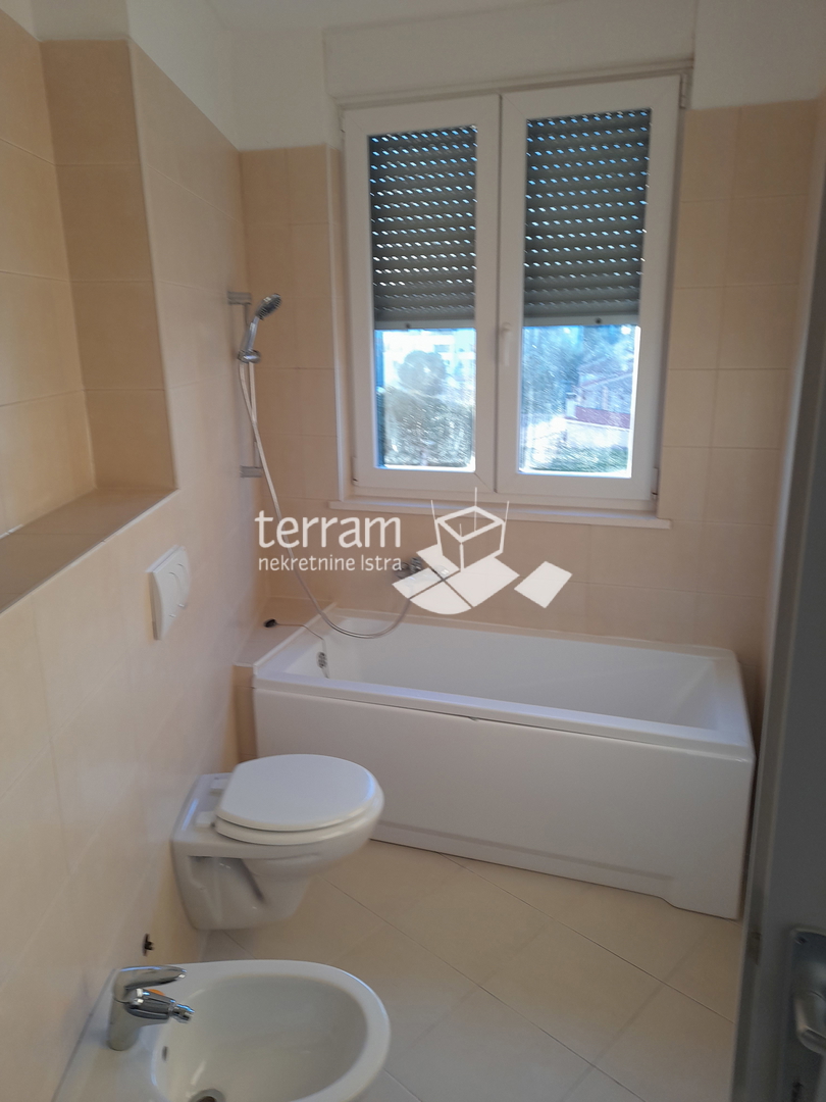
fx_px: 795
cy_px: 551
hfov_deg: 54.9
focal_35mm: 25
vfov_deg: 69.4
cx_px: 413
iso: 64
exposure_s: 1/60
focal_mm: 4.6
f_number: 2
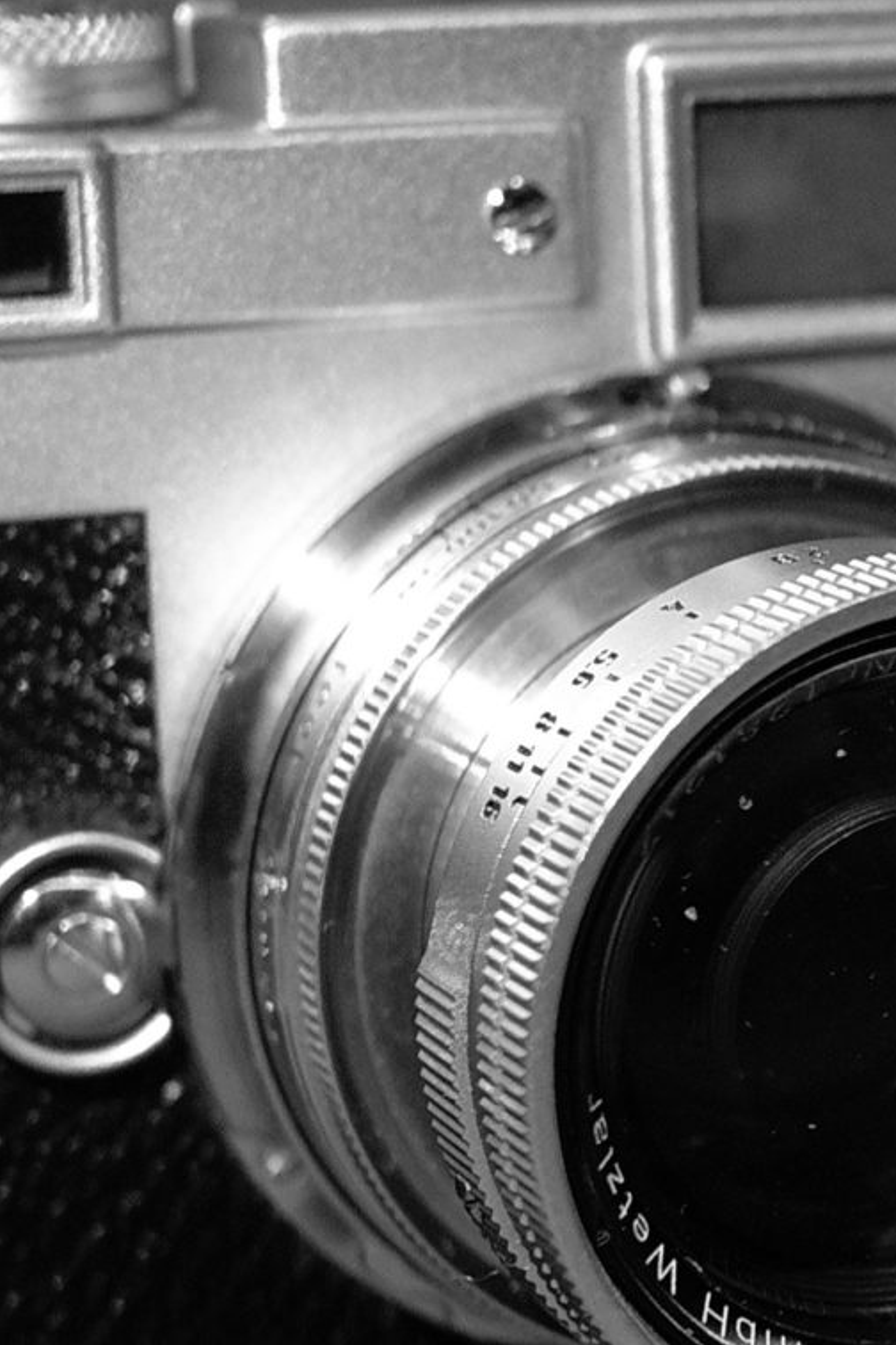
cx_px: 1435
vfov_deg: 16.8
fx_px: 4554
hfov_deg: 10.7
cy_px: 834
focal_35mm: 122
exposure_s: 1/30
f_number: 4
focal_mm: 24
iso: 800
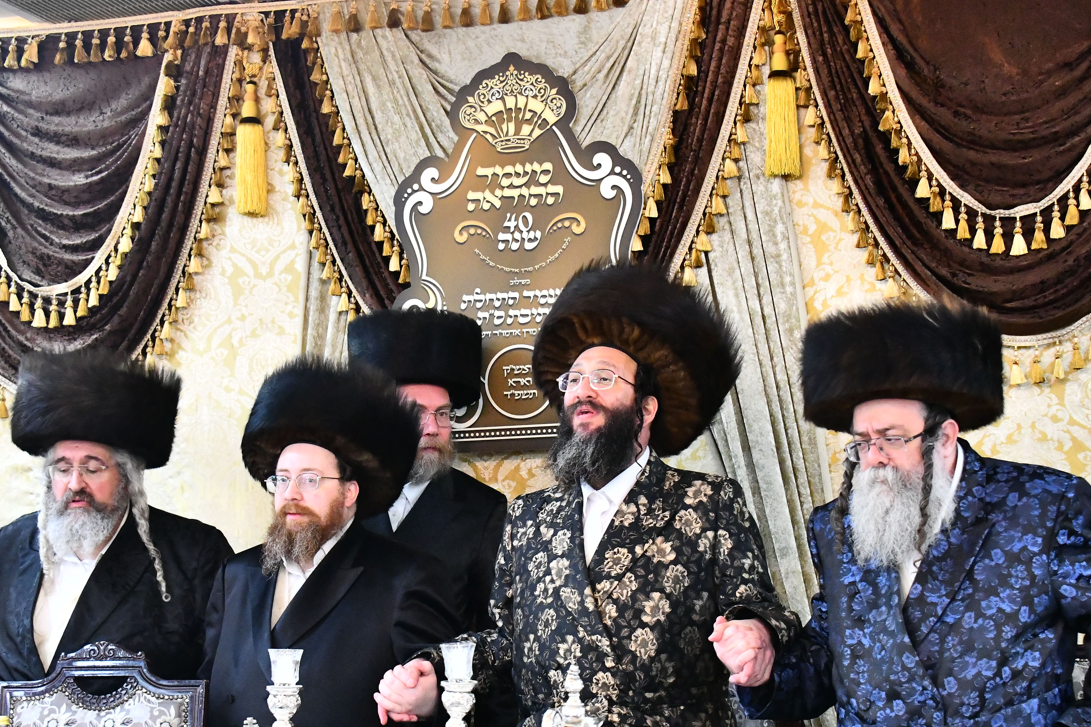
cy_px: 563
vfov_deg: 19.8
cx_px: 581
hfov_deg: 29.6
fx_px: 2061
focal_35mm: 68
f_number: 5.6
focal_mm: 40
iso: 4000
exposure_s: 1/125
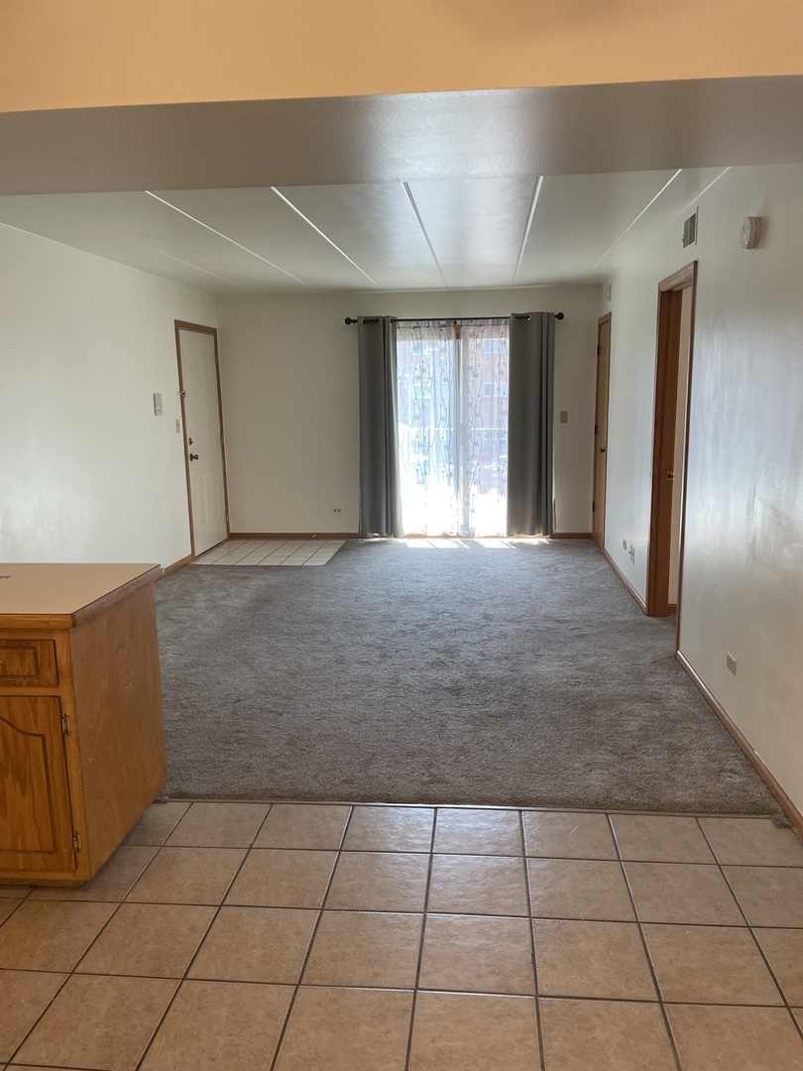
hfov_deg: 53.1
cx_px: 402
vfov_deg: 67.3
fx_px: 804
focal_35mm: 26
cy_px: 536
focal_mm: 4.2
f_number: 1.6
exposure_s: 1/120
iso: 100
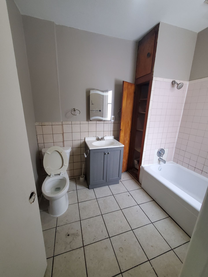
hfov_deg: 89.9
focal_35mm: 13
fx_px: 104
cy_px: 138
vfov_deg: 106.2
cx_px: 104
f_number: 2.2
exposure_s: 1/60
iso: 500
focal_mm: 1.8
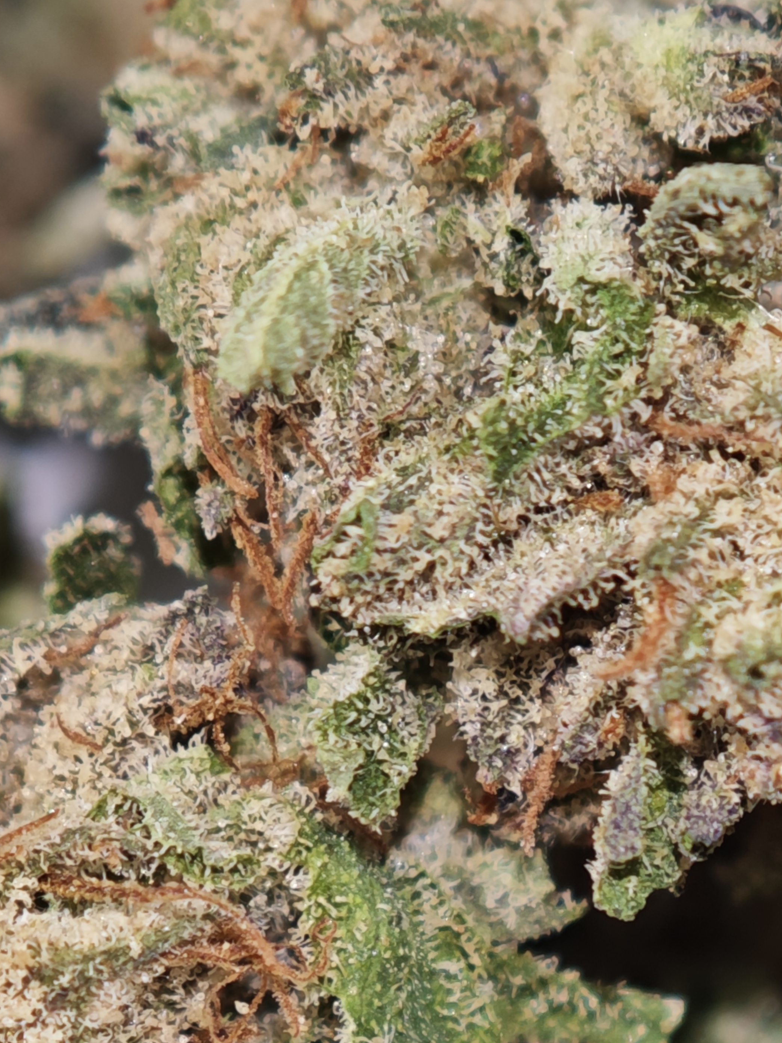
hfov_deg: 6.6
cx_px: 555
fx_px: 6748
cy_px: 569
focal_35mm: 224
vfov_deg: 8.8
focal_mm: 11.5
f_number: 1.8
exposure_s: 1/120
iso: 50
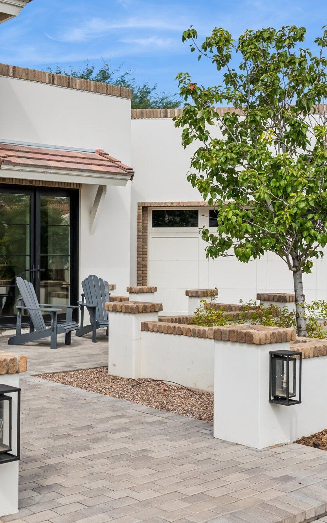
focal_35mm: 47
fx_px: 670
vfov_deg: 42.6
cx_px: -10
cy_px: 256
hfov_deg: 25.8
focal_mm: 30
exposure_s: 1/1000
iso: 320
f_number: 7.1
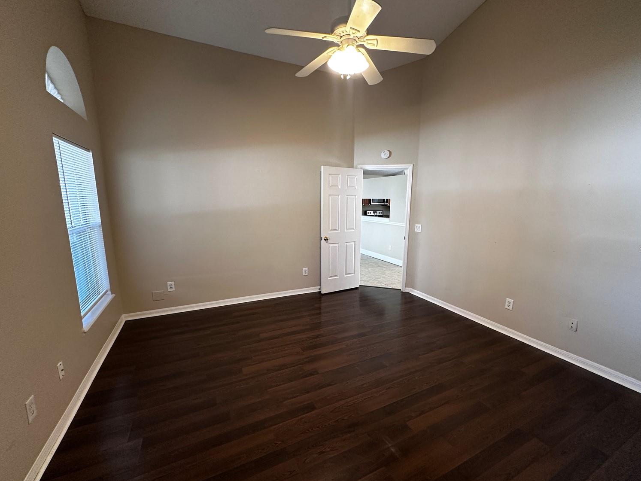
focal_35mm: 15
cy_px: 249
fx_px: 278
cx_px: 336
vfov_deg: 81.7
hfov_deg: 98.1
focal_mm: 2.22
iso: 200
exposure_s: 1/60
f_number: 2.2
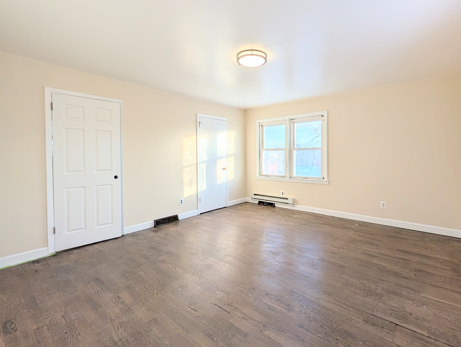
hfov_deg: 94.1
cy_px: 159
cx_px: 252
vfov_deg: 78.1
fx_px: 213
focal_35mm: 16
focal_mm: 2.02
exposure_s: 1/527
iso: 53
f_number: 1.7
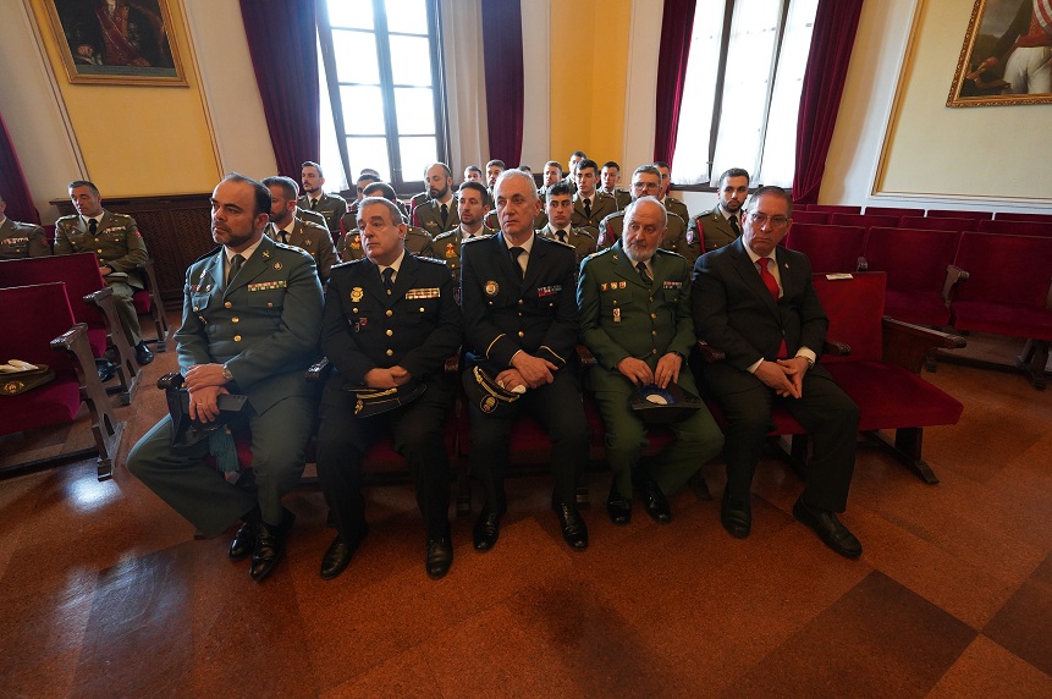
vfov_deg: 70.3
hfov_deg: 93.3
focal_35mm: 17
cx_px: 526
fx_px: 496
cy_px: 350
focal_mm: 17
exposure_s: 1/160
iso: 5000
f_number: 4
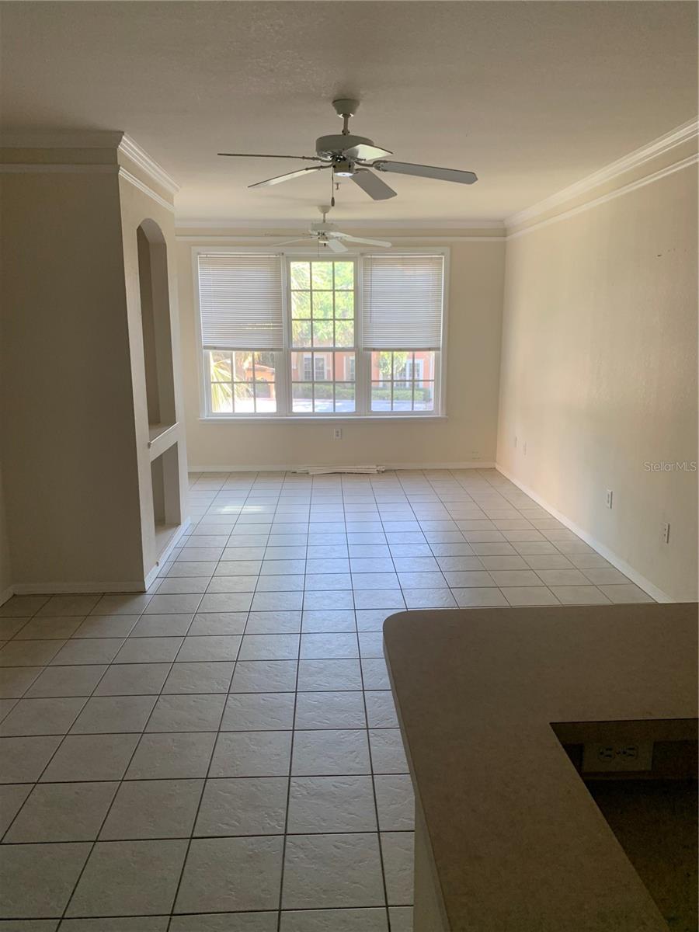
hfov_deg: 53.1
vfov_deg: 67.3
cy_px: 466
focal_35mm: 26
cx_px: 350
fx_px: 700
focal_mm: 4.25
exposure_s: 1/77
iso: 100
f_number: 1.8
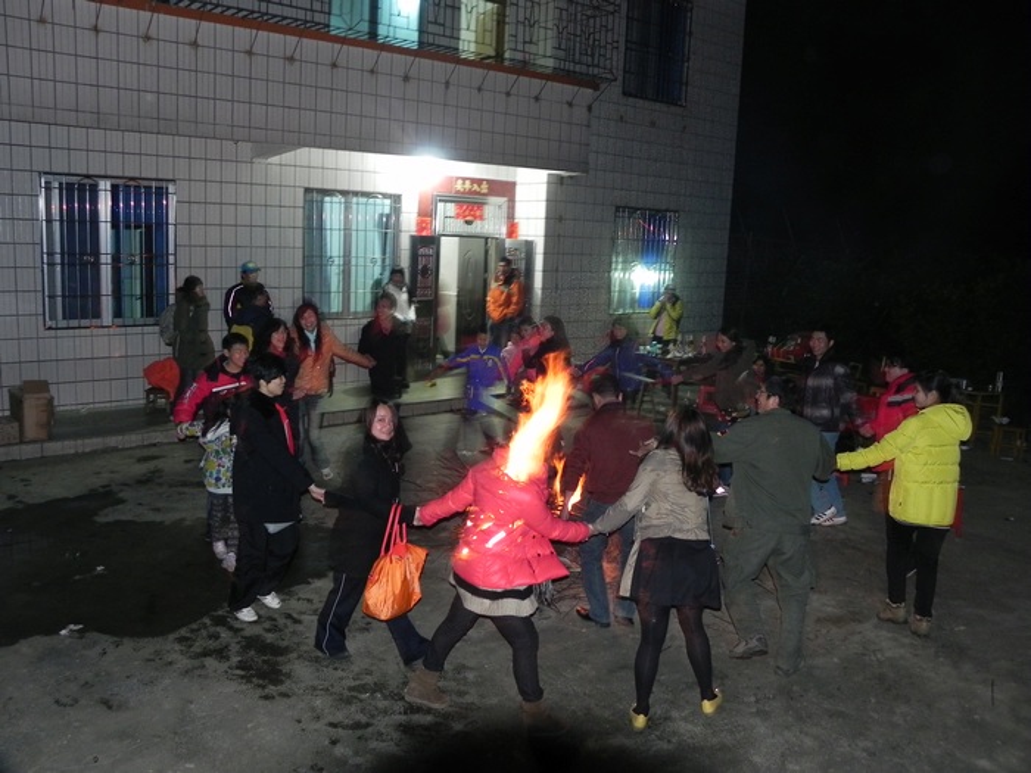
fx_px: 864
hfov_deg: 61.7
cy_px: 386
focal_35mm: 29
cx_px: 516
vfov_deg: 48.2
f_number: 2.8
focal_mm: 5.2
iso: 272
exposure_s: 1/6
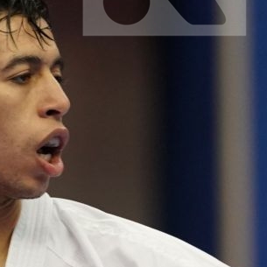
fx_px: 8665
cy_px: 266
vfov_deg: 1.8
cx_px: 165
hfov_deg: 1.8
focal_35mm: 993
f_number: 2.8
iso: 2500
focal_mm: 198
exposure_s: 1/1000
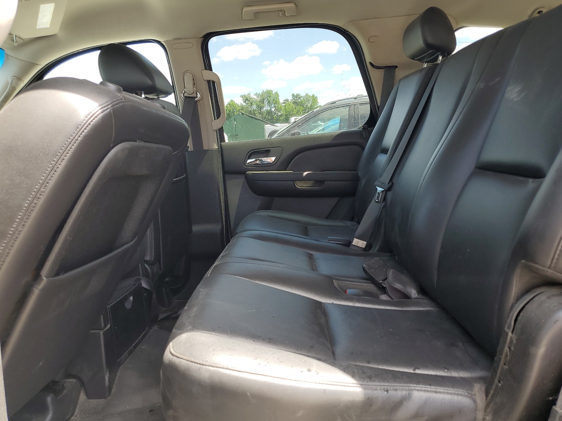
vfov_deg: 51.4
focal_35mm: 27
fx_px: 438
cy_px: 209
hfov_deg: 65.3
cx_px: 280
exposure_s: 1/263
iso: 50
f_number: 1.5
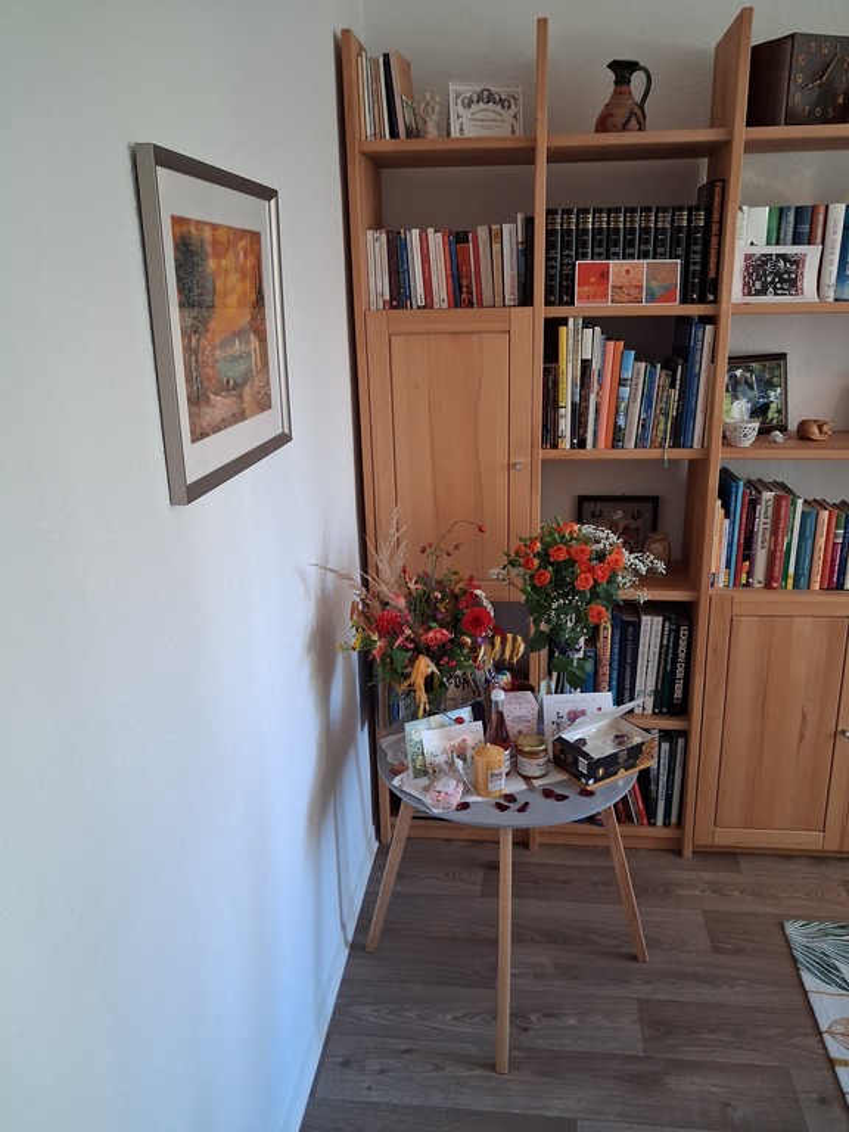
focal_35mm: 27
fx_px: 883
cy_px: 566
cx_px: 424
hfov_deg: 51.4
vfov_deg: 65.3
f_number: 1.8
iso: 400
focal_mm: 4
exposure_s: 1/50
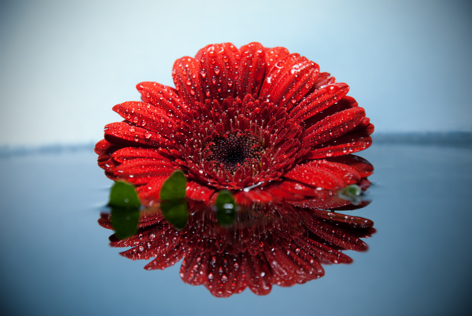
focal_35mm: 112
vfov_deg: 12.2
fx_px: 1477
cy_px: 158
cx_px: 236
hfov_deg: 18.2
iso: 100
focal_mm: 75
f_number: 6.3
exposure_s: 1/13
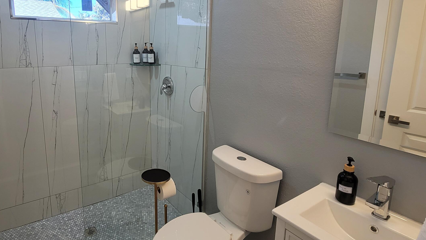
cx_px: 163
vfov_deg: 55.4
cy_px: 94
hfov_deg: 85.2
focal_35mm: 20
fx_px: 226
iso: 160
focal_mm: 2.2
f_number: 2.2
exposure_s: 1/60
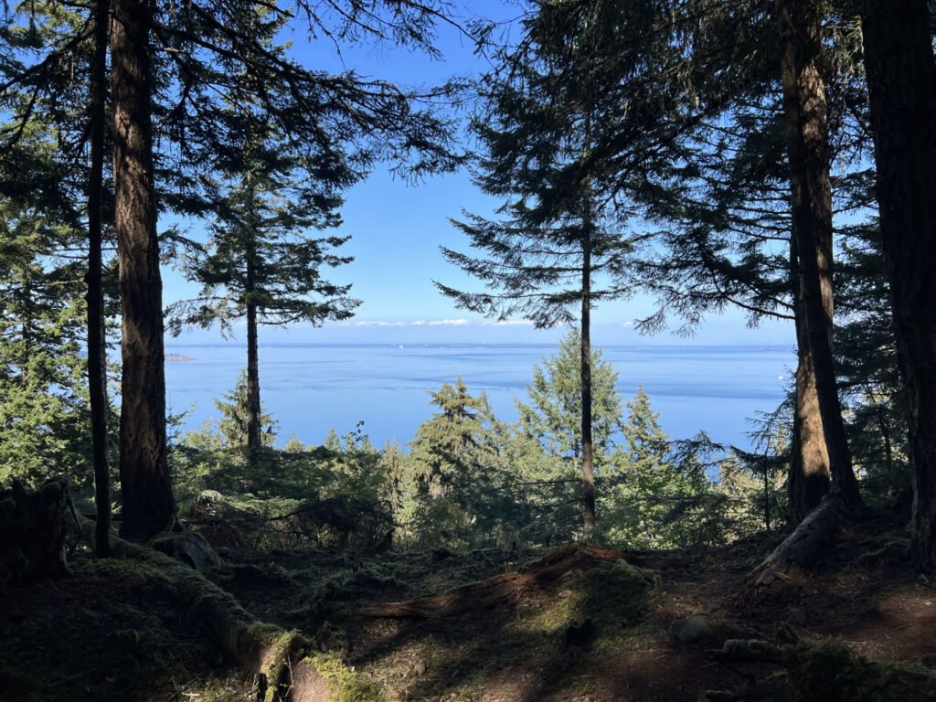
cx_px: 468
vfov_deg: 53.1
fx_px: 703
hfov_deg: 67.3
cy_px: 351
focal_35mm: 26
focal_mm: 5.7
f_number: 1.5
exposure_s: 1/2513
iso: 50
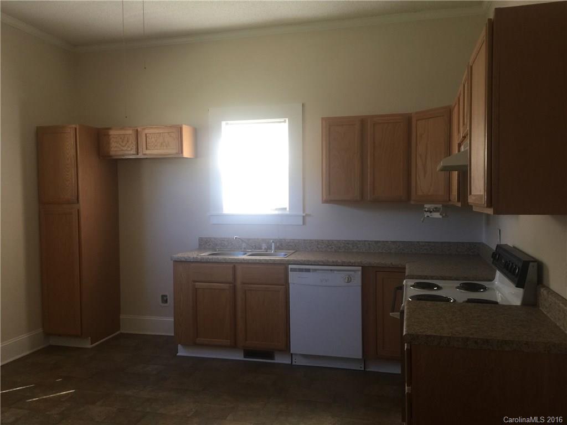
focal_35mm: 29
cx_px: 284
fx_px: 475
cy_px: 212
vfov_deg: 48.2
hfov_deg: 61.7
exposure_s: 1/30
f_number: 2.2
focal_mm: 4.15
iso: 50
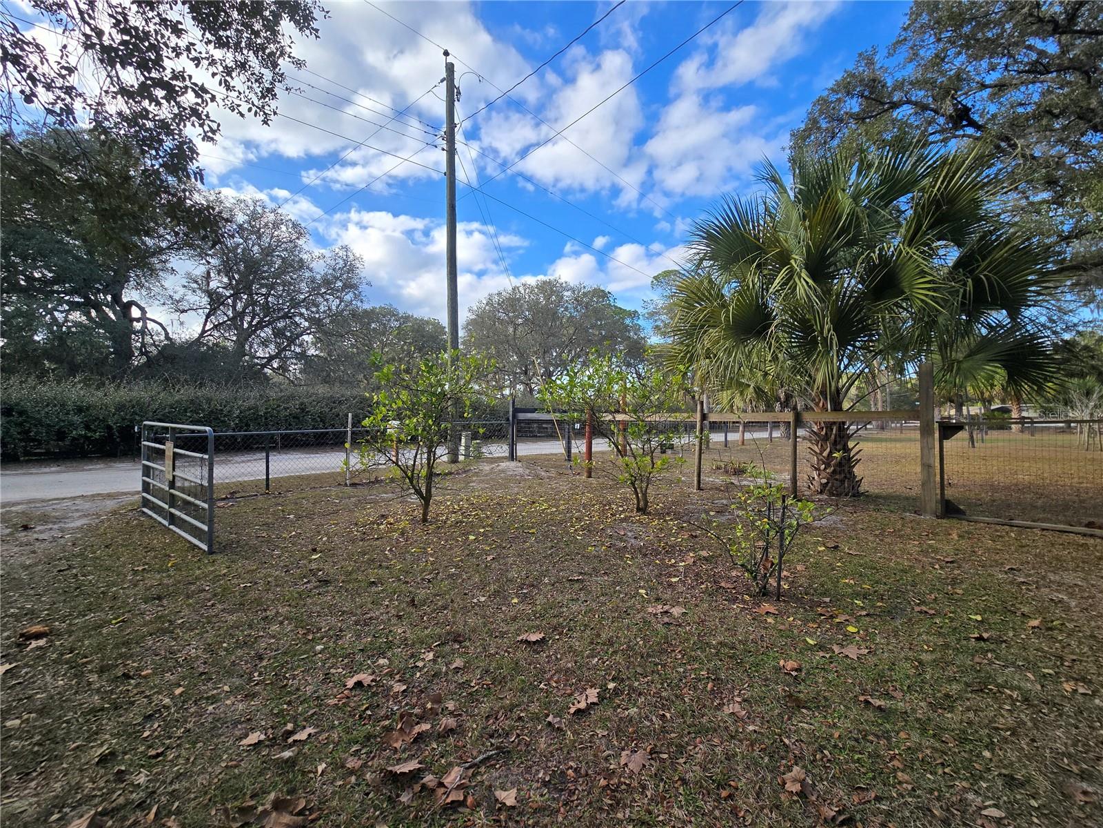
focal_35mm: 13
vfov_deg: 89.9
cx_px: 552
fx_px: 414
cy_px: 414
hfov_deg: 106.2
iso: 50
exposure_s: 1/788
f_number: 2.2
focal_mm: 2.2
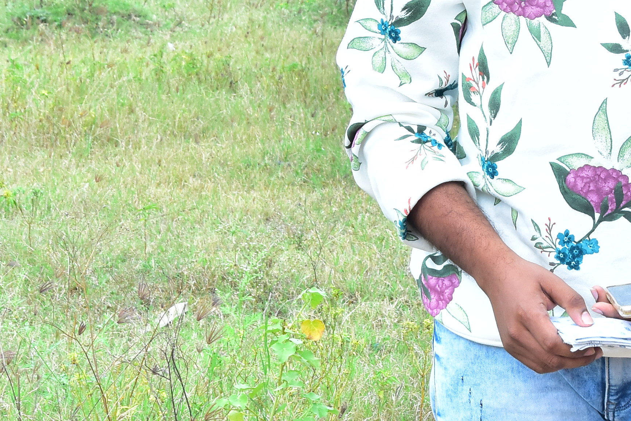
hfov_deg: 10.9
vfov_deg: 7.3
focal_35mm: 187
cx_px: 554
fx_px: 3278
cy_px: -100
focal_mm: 48
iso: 500
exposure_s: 1/160
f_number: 11
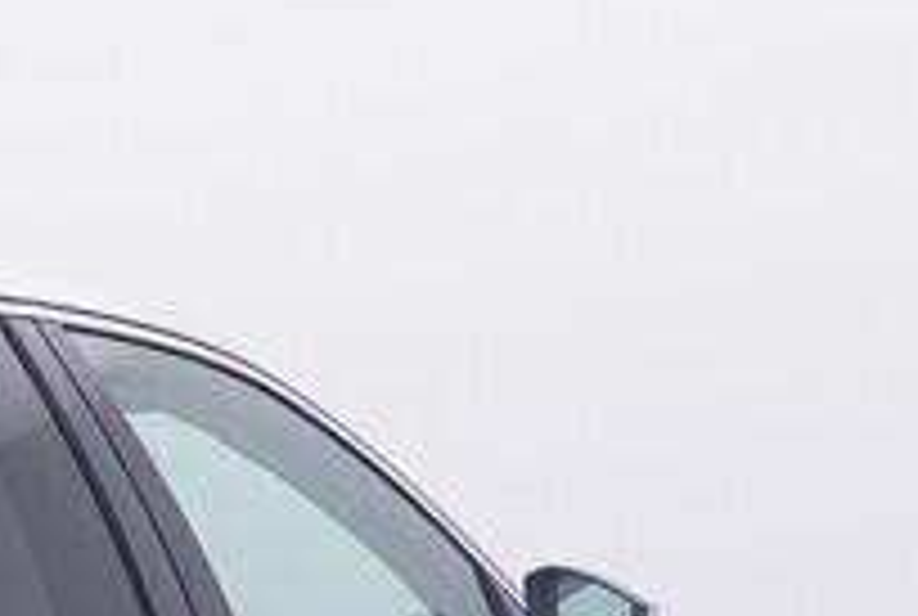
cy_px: 985
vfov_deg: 8.5
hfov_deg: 12.6
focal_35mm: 159
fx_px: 4051
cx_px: -184
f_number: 5
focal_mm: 15
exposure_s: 1/80
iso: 200
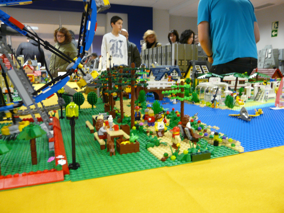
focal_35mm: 28
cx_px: 142
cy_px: 106
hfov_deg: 63.4
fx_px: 230
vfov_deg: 49.7
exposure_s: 1/8
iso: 200
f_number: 2.8
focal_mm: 4.6
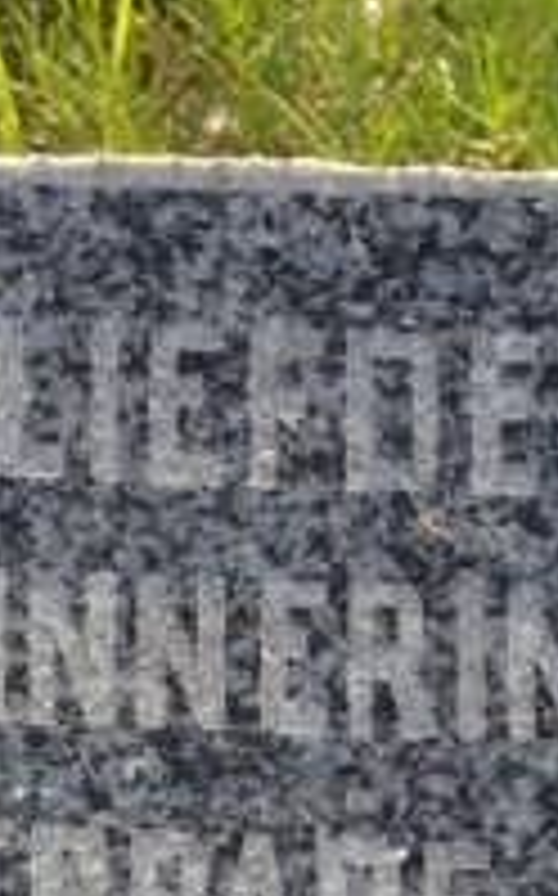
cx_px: -338
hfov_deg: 4.1
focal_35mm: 320
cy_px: 1637
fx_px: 7803
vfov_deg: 6.4
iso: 200
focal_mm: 35
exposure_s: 1/60
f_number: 11
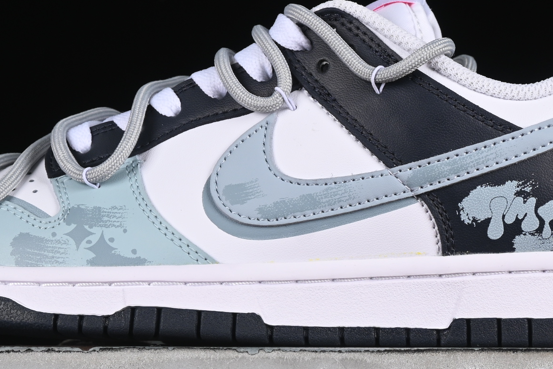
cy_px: 73
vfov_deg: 7.7
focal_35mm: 179
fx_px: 2750
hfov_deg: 11.5
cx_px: 293
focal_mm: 50
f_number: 8
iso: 160
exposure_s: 1/80
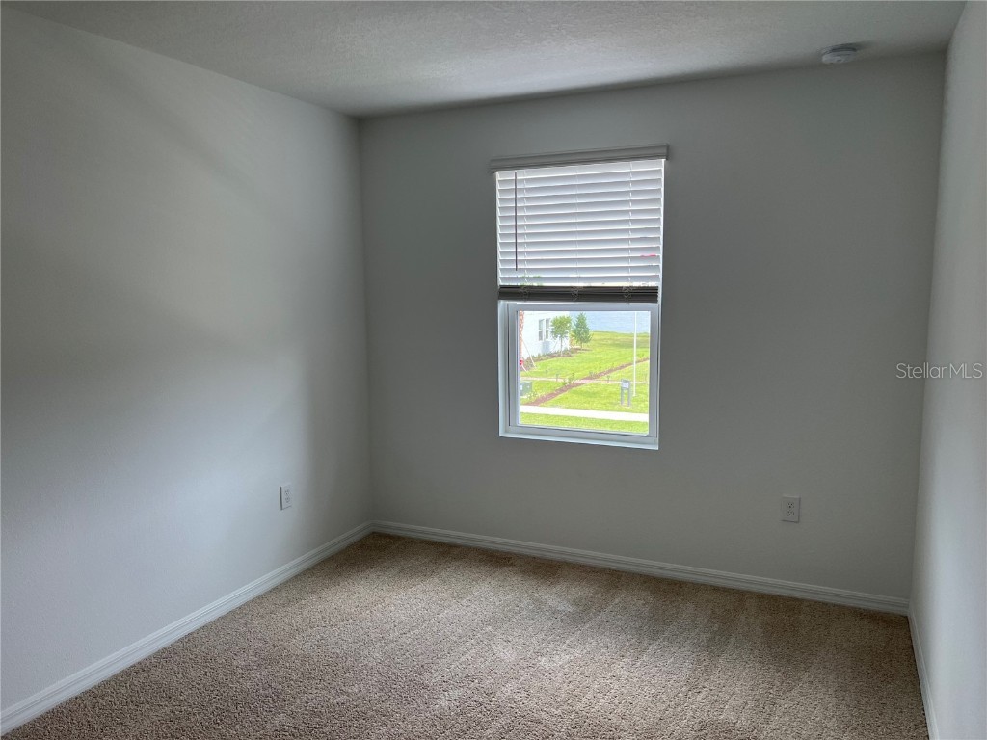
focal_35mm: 26
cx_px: 494
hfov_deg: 67.3
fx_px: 741
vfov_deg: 53.1
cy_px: 370
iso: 50
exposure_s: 1/165
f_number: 1.5
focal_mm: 5.7
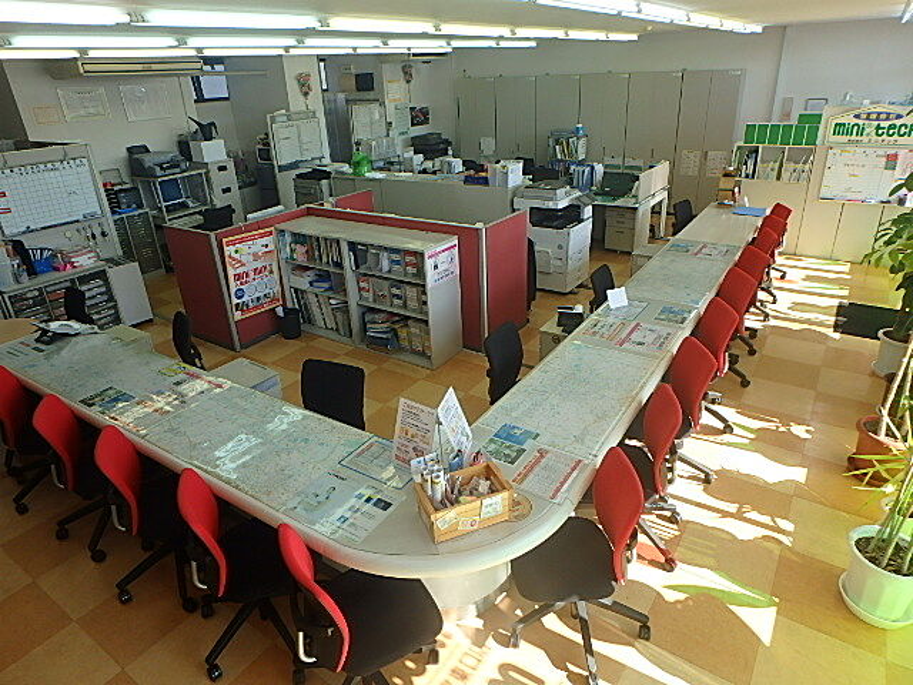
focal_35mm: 21
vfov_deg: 63.4
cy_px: 342
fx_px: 554
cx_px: 456
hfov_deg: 79.0
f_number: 3.5
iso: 125
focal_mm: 3.7
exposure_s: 1/200
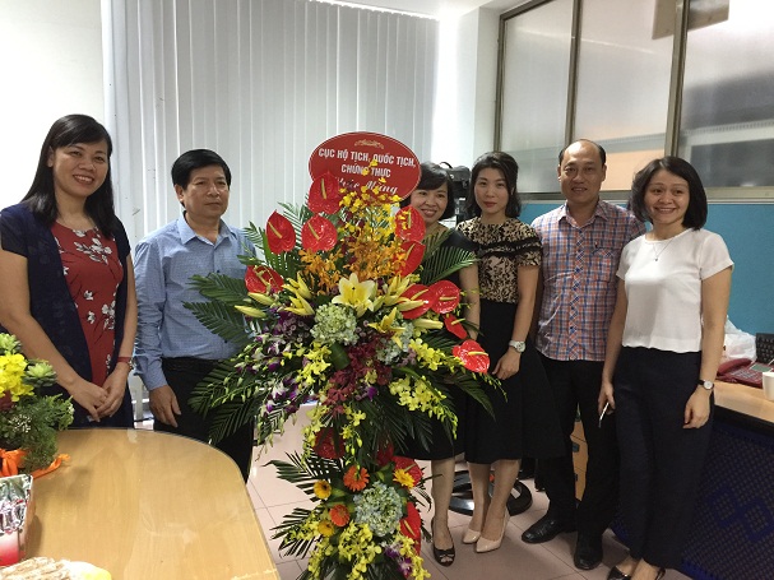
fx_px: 648
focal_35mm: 29
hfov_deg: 61.7
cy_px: 290
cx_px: 387
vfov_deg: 48.2
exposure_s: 1/10
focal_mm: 4.15
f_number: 2.2
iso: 100
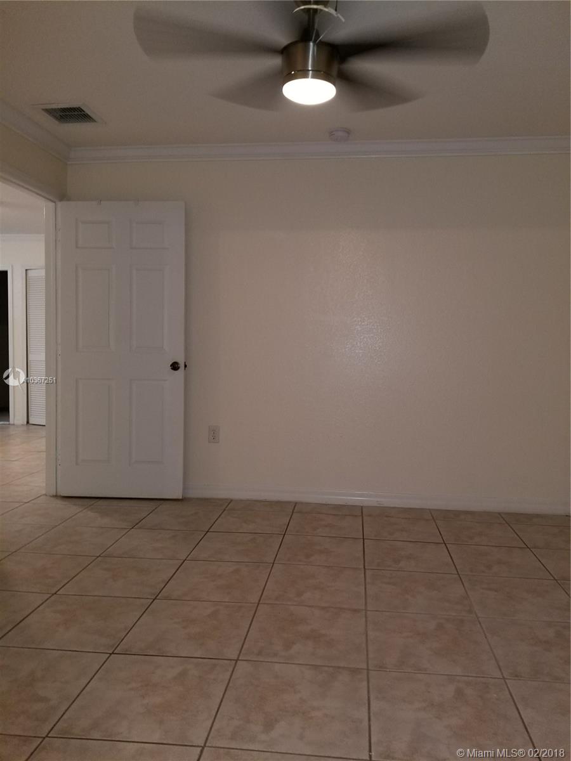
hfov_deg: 53.1
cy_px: 380
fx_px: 572
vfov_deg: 67.3
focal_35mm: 26
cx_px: 286
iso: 125
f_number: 1.7
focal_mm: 4.25
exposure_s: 1/24
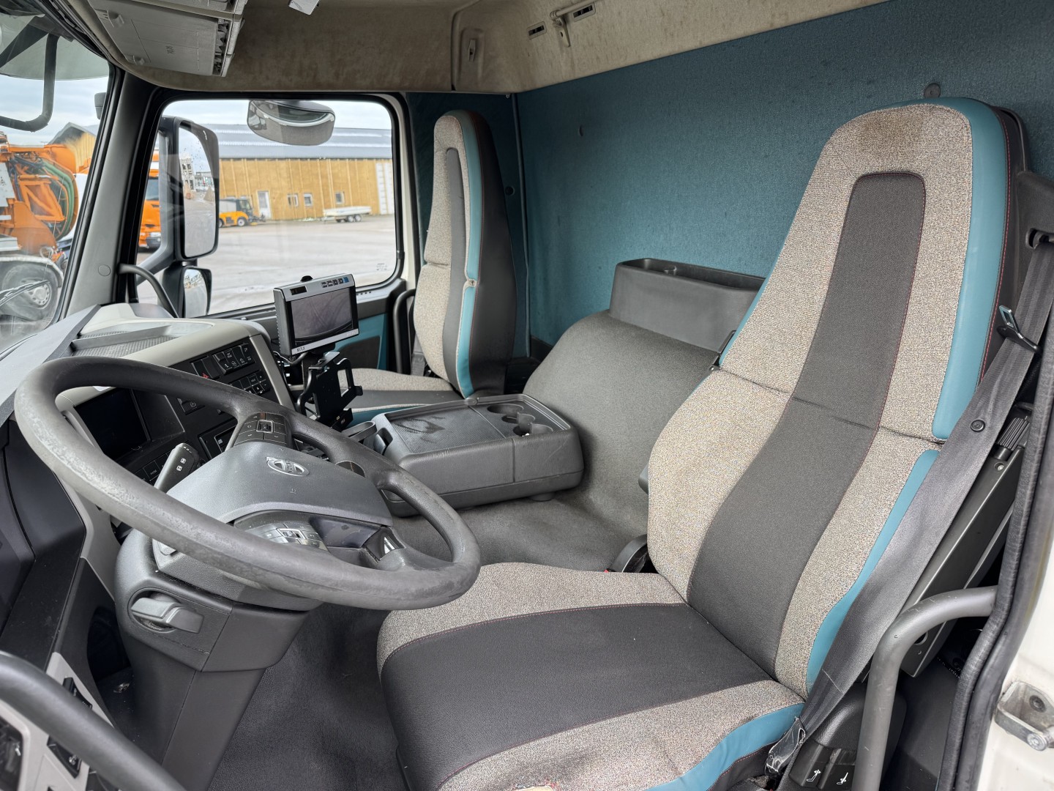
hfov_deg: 71.6
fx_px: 731
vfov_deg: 56.8
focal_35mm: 24
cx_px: 527
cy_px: 396
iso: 100
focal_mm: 6.76
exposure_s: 1/121
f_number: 1.78
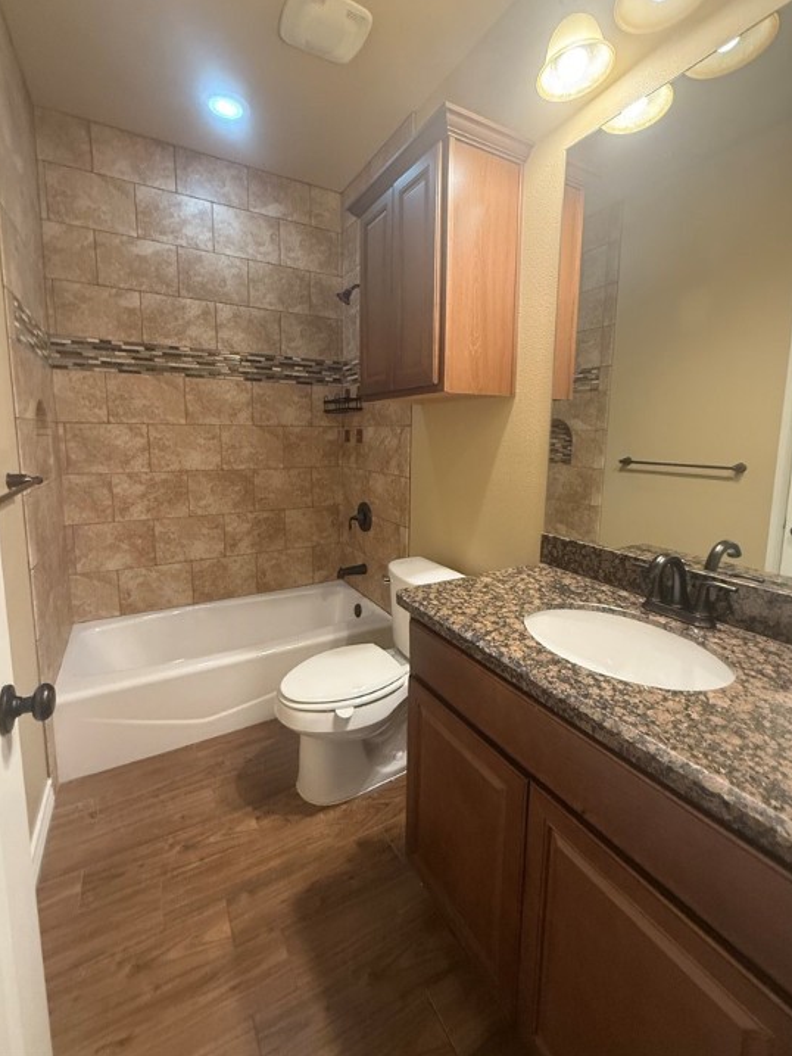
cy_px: 493
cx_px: 396
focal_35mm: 15
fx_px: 457
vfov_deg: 98.0
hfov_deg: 81.8
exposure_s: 1/60
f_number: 2.2
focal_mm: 2.22
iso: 400
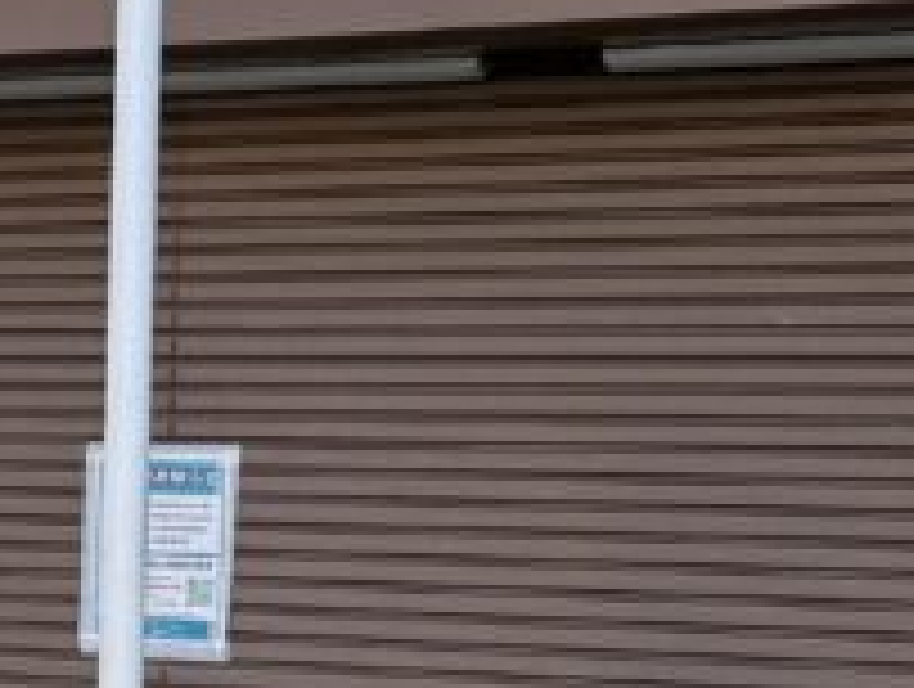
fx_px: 3994
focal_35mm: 151
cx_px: -1450
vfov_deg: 9.9
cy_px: 369
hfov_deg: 10.7
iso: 100
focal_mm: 6.76
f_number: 1.78
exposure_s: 1/1437
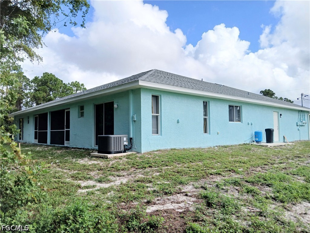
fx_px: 233
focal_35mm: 26
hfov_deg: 67.3
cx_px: 155
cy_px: 116
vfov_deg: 53.1
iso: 20
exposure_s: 1/853
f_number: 1.8
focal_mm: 3.98
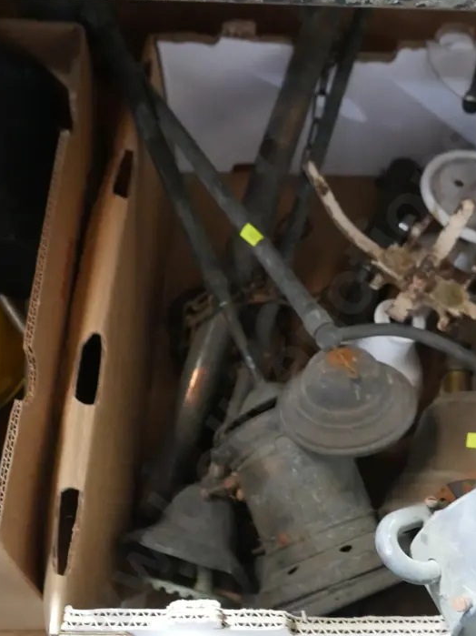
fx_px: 807
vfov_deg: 43.0
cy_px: 323
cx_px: 327
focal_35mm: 44
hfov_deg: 32.5
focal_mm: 15
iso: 3200
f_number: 3.6
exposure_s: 1/50
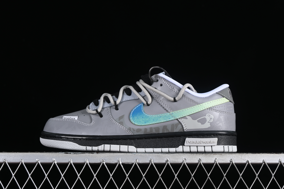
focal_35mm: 75
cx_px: 142
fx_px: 592
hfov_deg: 27.0
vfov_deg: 18.2
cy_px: 94
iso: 160
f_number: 7.1
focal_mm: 50
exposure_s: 1/80
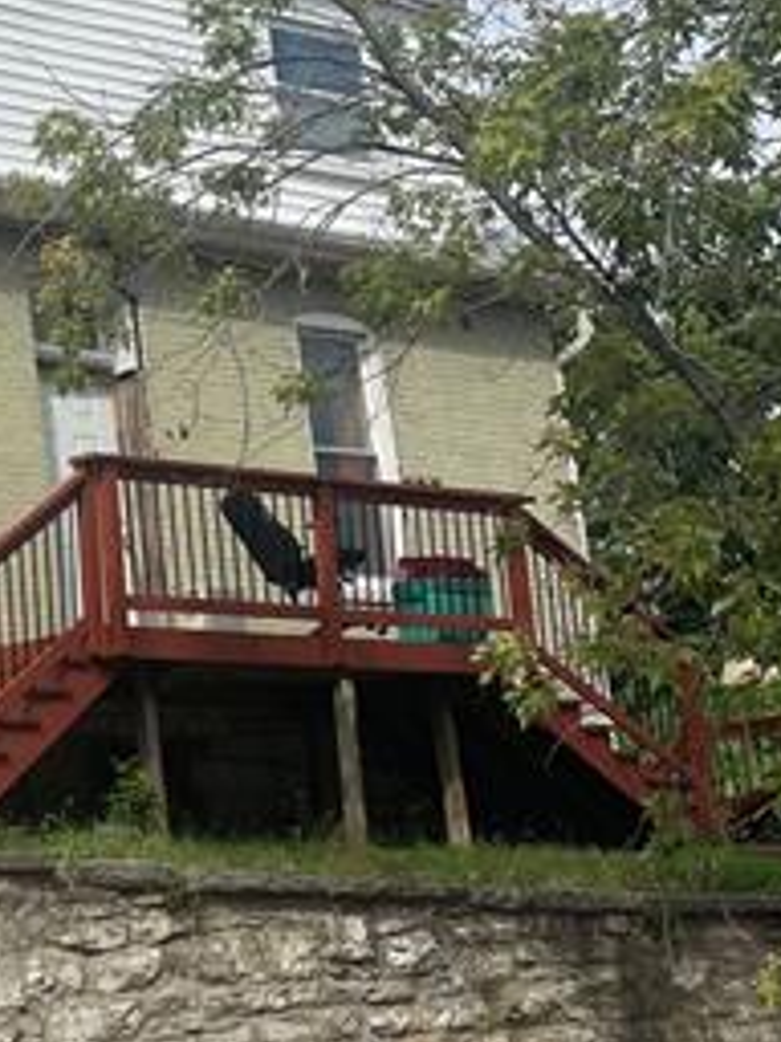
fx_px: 2346
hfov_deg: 17.5
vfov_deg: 24.9
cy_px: 354
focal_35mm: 78
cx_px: -285
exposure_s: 1/7299
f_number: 1.6
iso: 50
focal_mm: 4.2
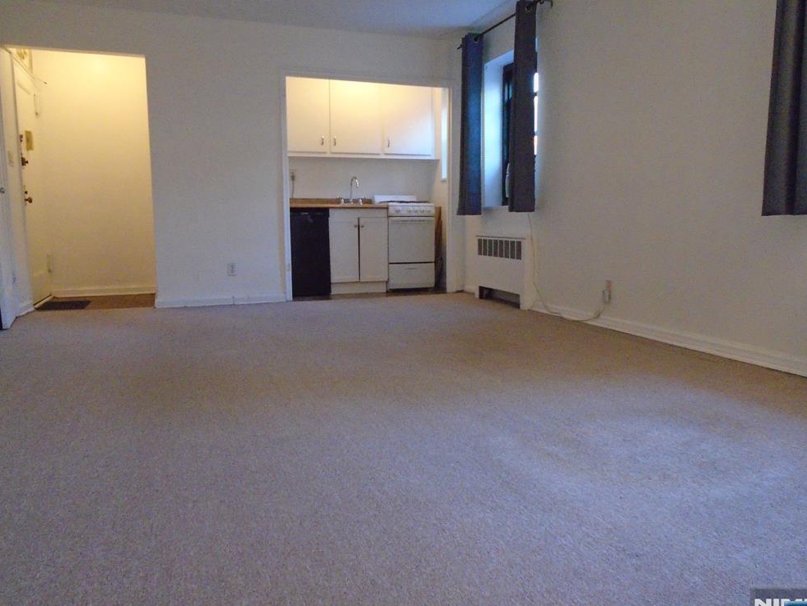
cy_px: 310
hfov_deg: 65.3
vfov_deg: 51.4
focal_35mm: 27
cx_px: 414
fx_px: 630
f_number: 3.2
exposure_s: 1/50
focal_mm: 4.6
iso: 800
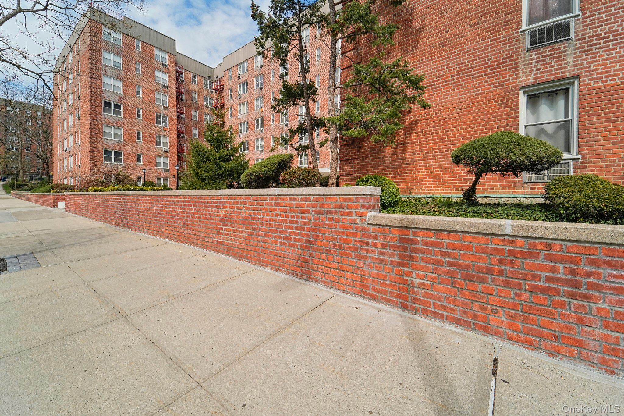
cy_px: 208
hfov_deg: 104.3
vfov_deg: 81.2
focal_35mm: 14
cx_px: 312
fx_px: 243
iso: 400
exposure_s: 1/800
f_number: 8
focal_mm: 14
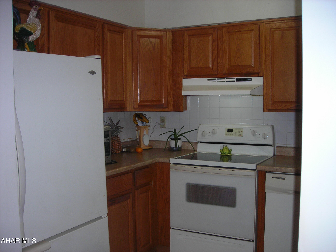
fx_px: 369
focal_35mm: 38
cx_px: 168
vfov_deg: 37.7
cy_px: 126
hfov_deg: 49.0
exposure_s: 1/60.1
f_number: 3.2
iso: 73
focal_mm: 6.3
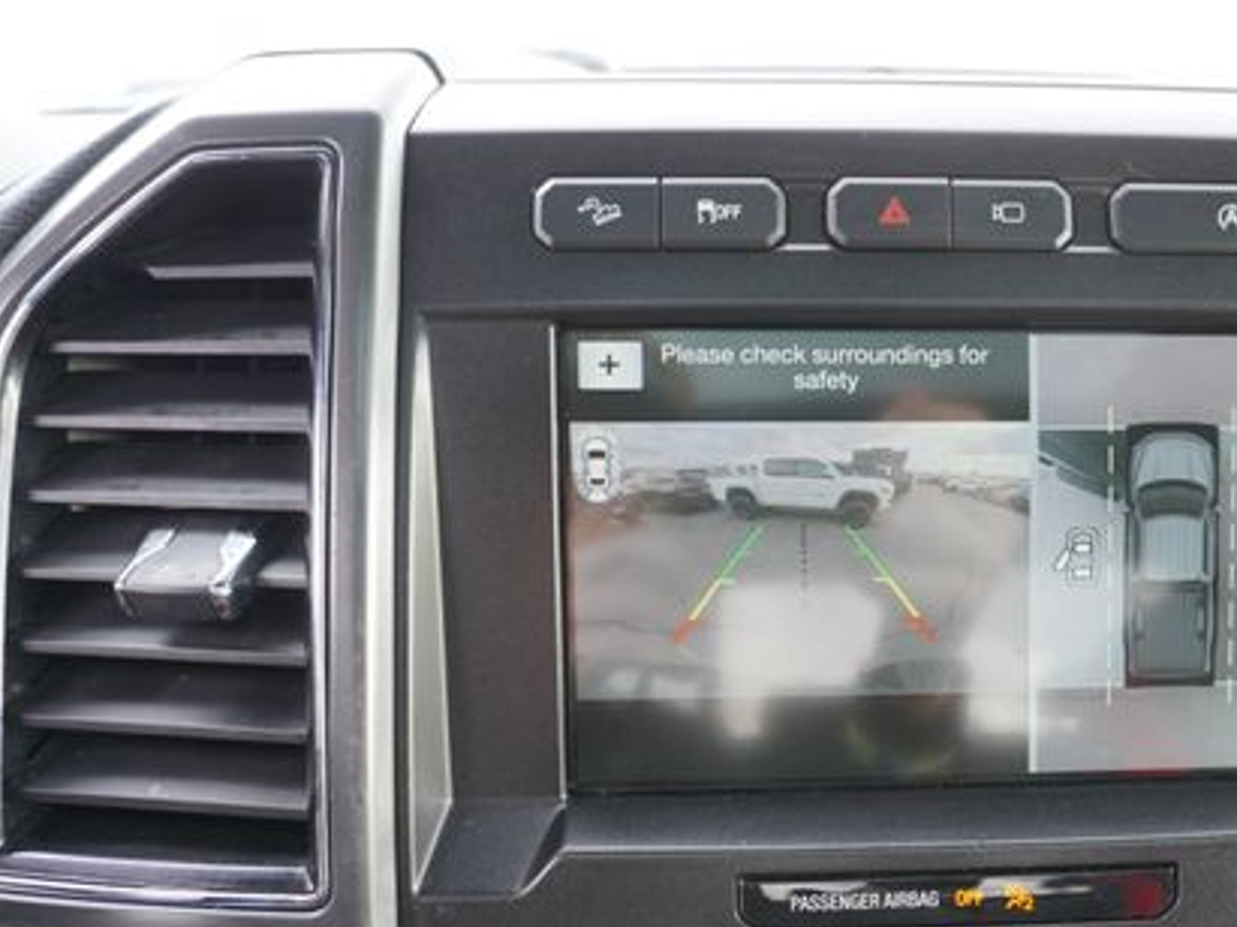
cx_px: 891
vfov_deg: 39.2
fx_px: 1286
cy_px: 614
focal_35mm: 36
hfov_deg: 49.8
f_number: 4
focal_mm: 16
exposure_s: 1/60
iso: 320
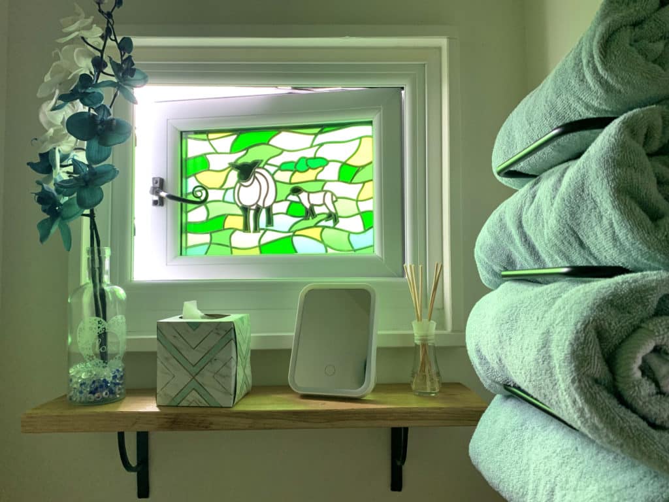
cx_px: 334
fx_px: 502
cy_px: 251
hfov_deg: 67.3
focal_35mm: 26
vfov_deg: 53.1
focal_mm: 4.25
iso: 100
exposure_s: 1/66
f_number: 1.8
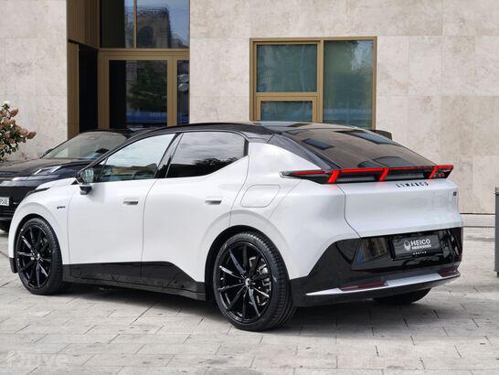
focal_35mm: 70
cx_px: 250
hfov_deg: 27.8
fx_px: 1010
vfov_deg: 21.0
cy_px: 188
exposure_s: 1/629
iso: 50
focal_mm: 11.5
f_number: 1.8
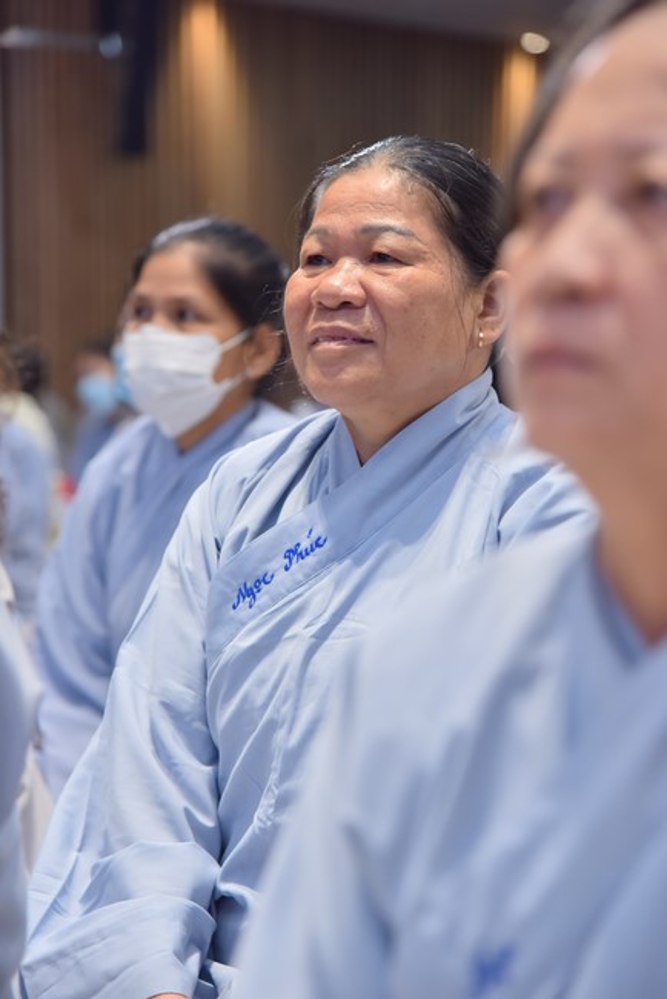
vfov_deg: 19.4
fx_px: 2915
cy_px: 500
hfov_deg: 13.1
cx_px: 334
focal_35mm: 105
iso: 1000
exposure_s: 1/125
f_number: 5
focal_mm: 105
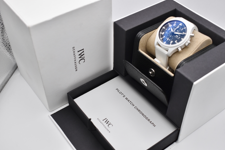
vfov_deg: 28.3
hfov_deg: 41.5
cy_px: 75
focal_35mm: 48
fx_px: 297
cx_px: 112
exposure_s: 1/125
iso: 400
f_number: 5.6
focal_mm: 31
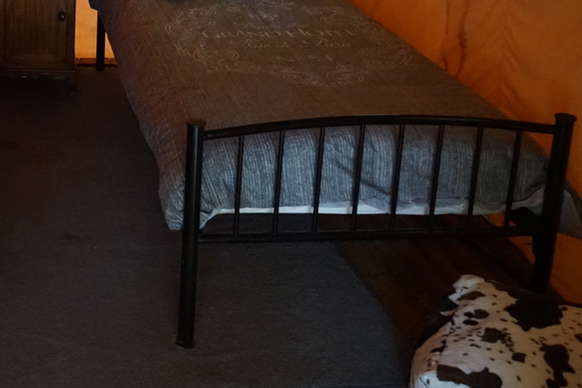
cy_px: -18
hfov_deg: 33.2
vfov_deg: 23.0
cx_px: 28
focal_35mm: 56
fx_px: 905
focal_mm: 24
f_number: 4
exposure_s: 1/125
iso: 6400
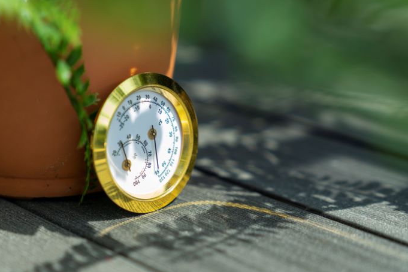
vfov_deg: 15.0
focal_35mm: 91
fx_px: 1031
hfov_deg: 22.3
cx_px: 143
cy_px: 170
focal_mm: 62
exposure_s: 1/200
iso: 50
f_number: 2.8
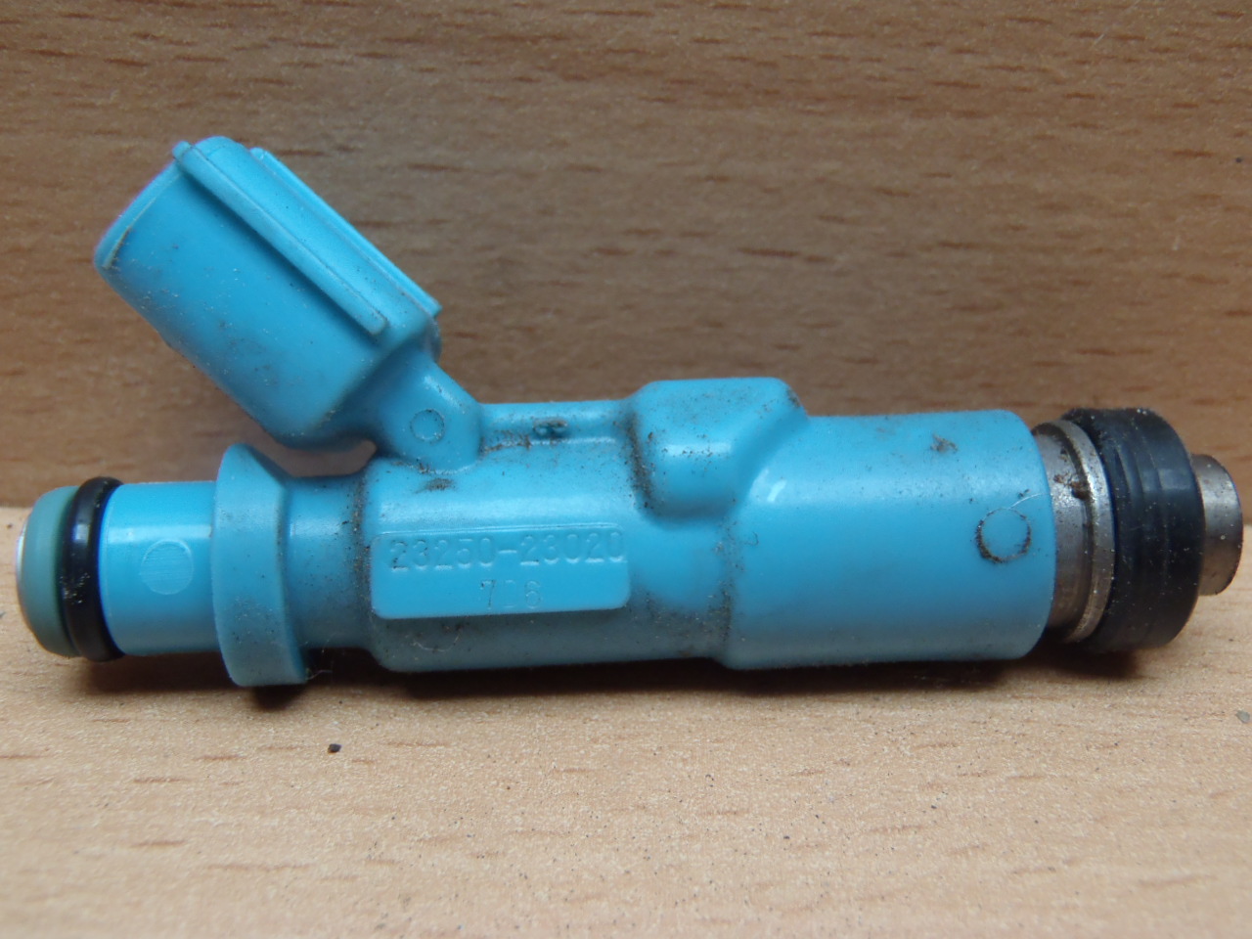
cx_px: 626
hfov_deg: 50.1
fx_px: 1338
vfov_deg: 38.7
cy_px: 470
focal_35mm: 37
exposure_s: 1/6
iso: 200
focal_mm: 6.64
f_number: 4.7
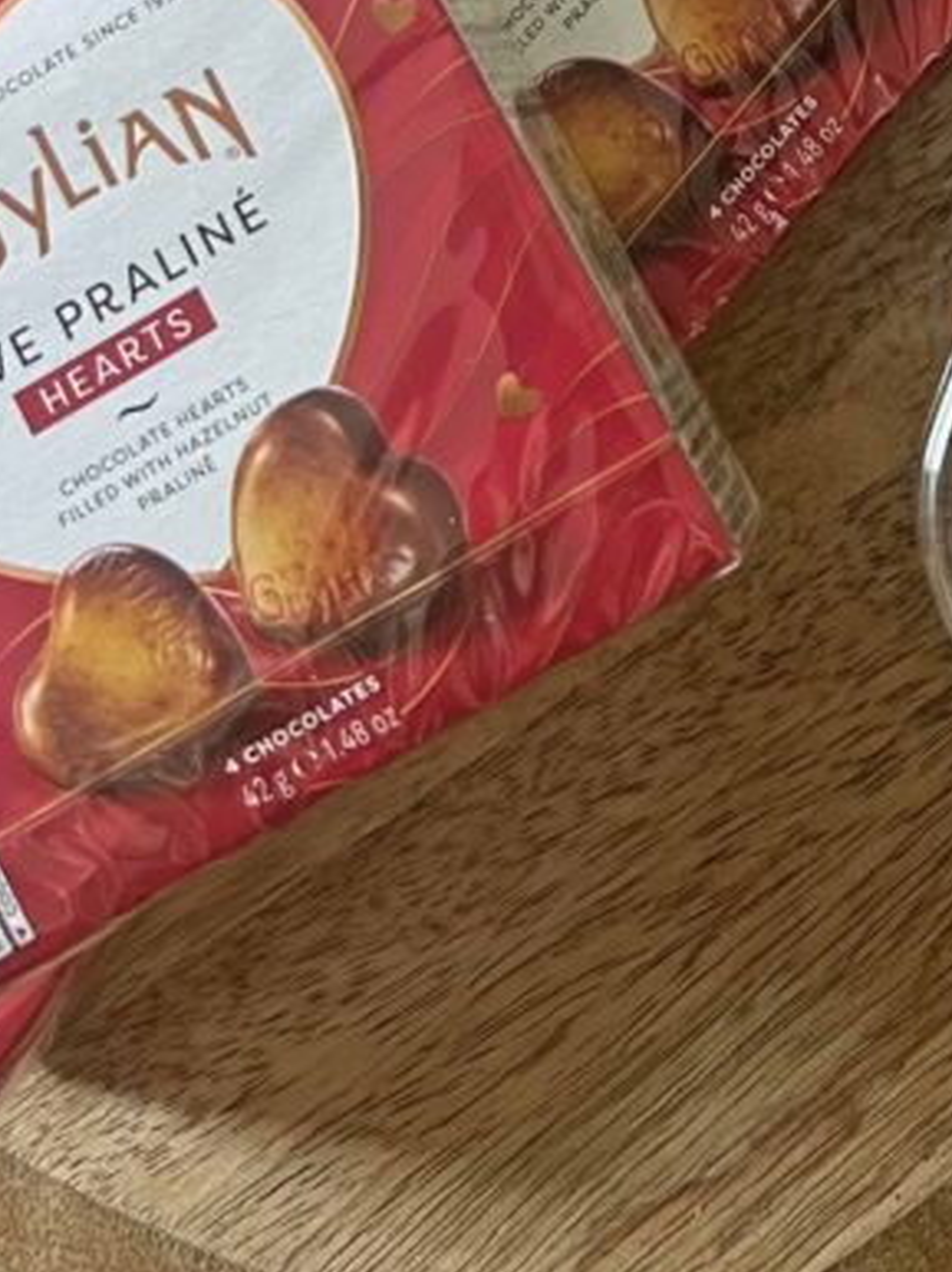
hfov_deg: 21.0
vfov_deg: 24.7
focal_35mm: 69
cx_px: 764
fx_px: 2533
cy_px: -353
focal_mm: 5.7
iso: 250
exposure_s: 1/60
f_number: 1.5
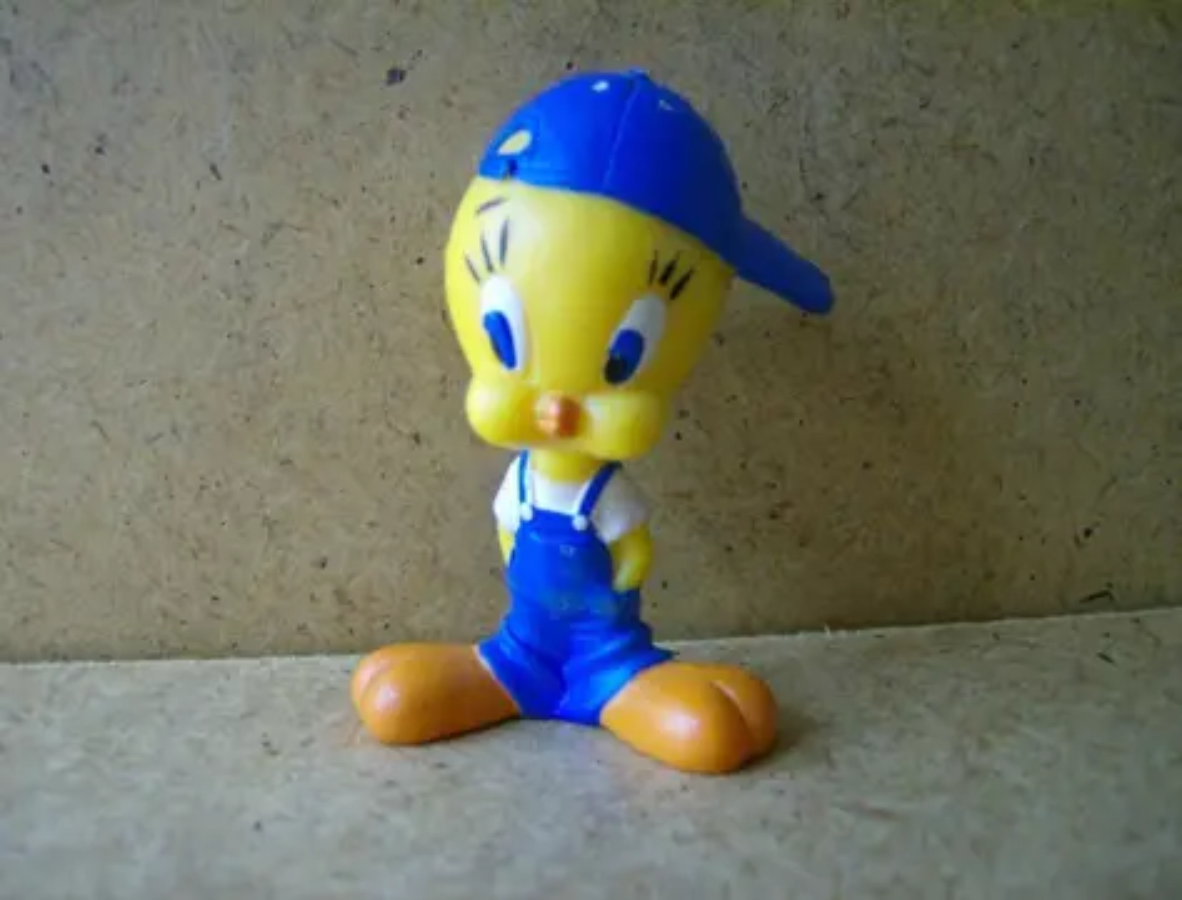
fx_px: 1236
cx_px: 591
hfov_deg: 51.1
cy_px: 450
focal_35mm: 36
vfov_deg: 40.0
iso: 100
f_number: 2.8
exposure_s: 1/68.7
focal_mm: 6
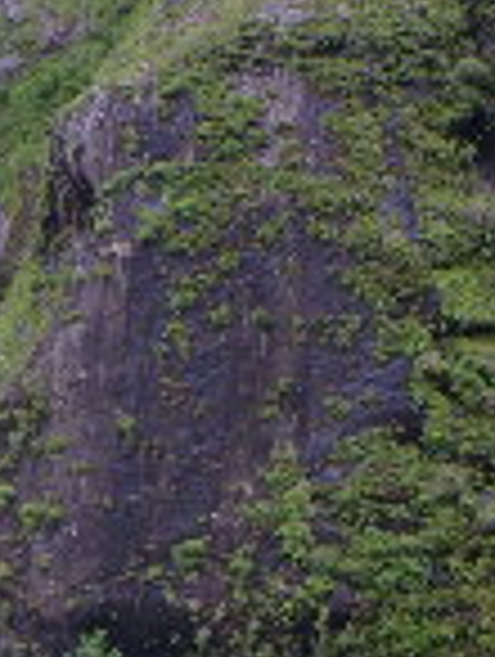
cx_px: -18
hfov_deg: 12.7
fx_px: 2186
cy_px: 616
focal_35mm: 115
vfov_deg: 16.8
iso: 50
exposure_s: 1/80
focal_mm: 5
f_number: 3.5
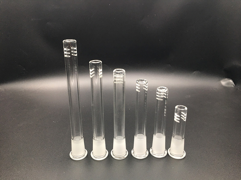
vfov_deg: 48.2
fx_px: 202
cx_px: 120
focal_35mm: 29
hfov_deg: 61.7
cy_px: 90
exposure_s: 1/33
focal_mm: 4.15
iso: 25
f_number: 2.2
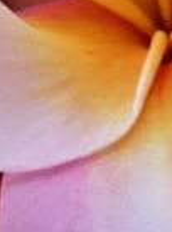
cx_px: 201
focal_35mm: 195
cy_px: 168
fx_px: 1298
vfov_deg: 10.2
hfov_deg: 7.5
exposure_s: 1/8
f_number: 1.8
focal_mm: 4.25
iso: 640
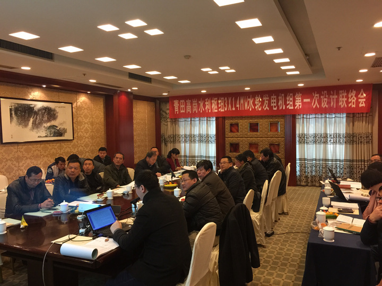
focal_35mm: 29
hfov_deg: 61.7
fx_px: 320
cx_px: 191
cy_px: 143
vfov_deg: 48.2
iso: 100
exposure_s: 1/15
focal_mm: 4.15
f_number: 2.2
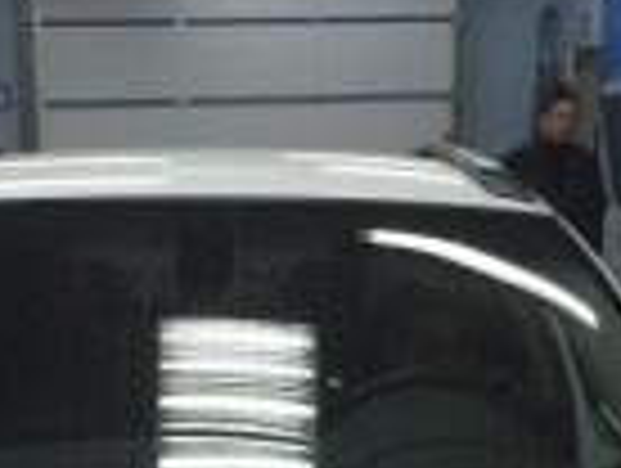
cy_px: 644
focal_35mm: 84
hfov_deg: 23.0
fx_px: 1510
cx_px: 162
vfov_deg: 16.5
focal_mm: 4.15
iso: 80
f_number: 2.2
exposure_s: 1/33
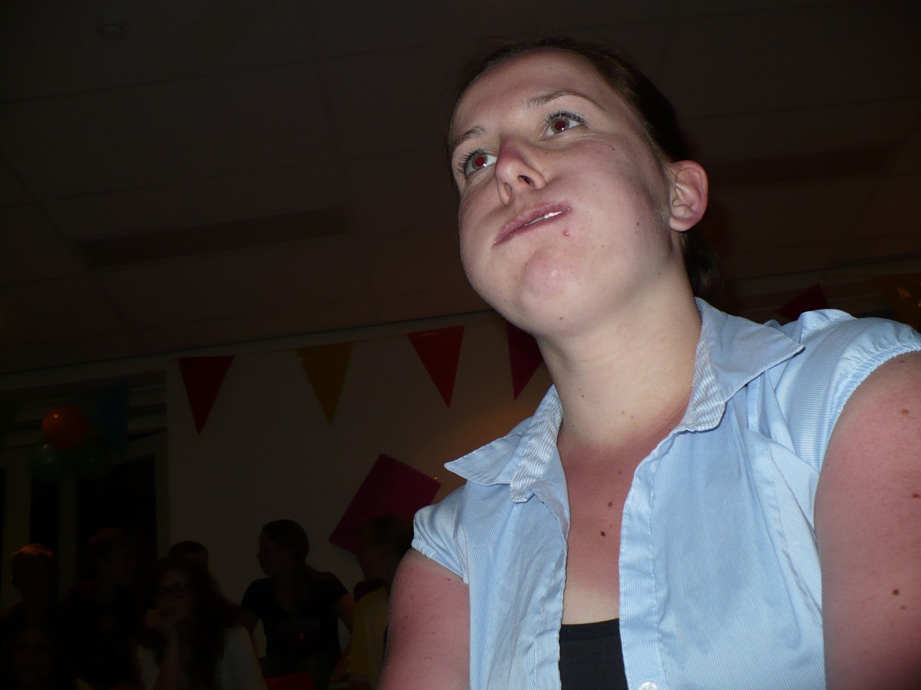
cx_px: 460
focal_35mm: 37
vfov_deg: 38.7
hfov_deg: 50.1
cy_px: 345
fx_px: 984
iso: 100
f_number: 2.8
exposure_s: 1/30
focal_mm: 6.1
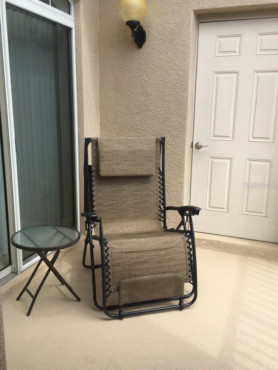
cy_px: 185
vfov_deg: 61.7
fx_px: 311
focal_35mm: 29
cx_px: 139
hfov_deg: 48.2
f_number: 2.2
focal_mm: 4.15
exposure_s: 1/437
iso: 25
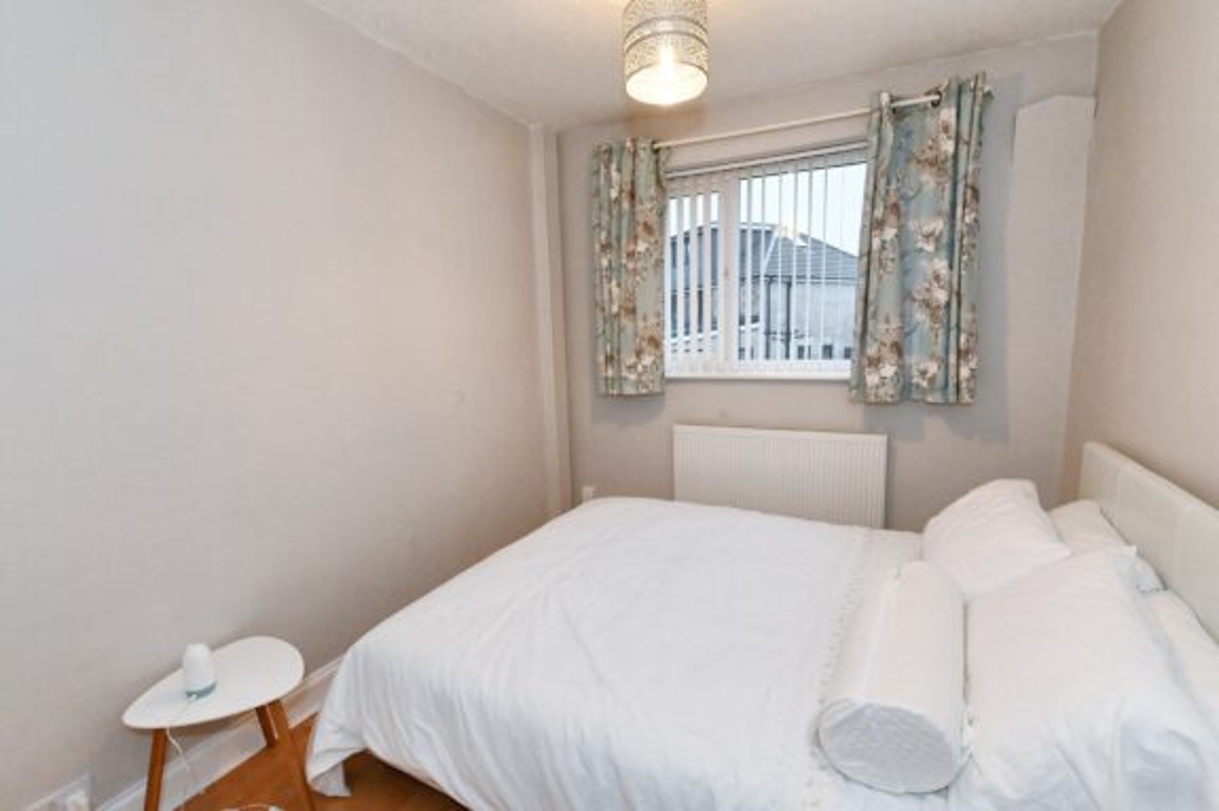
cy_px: 406
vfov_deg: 77.2
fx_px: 507
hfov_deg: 100.4
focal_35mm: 15
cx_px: 610
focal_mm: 15
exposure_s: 1/80
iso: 6400
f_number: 10
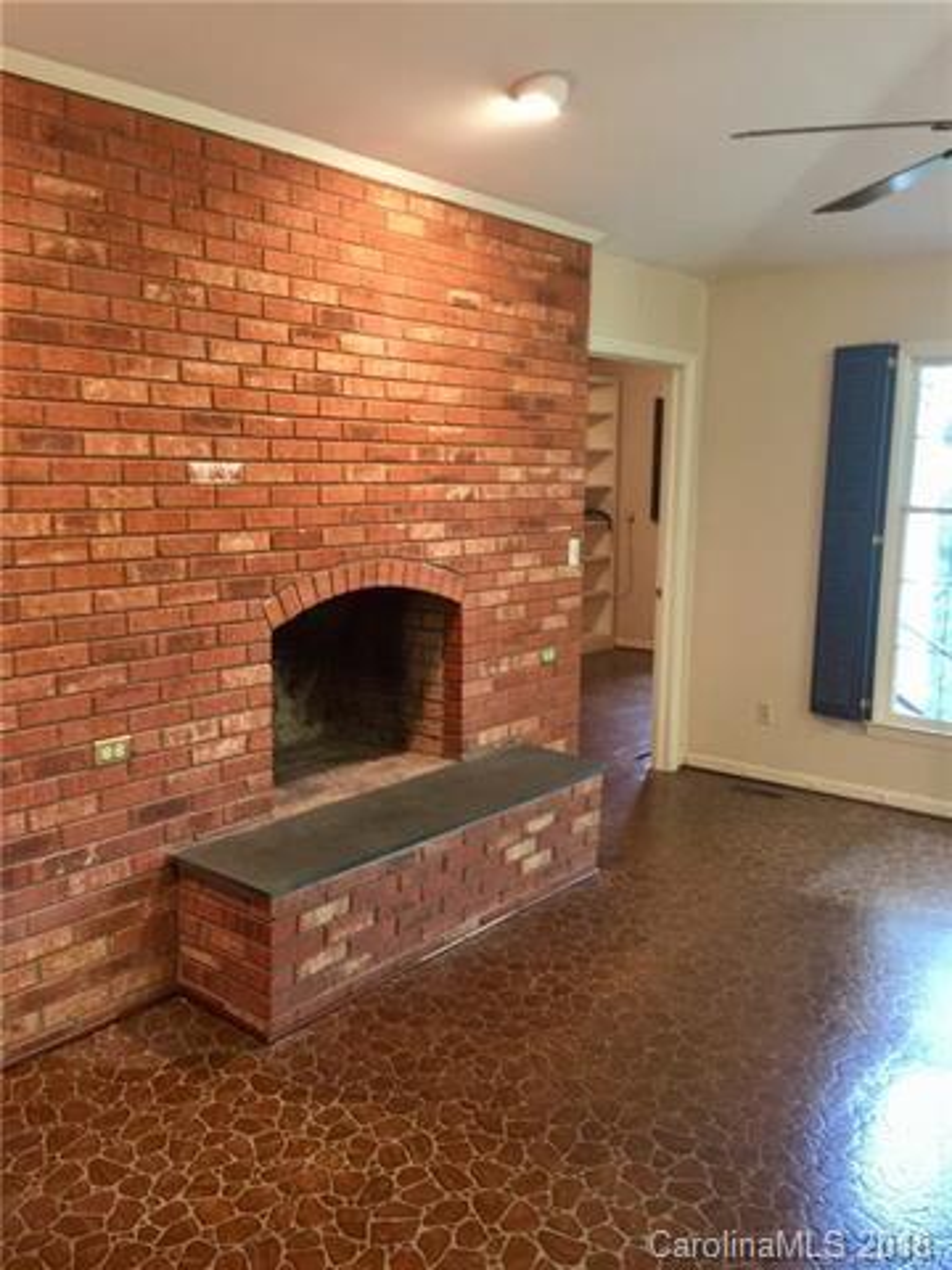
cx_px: 476
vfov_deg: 61.7
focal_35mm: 29
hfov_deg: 48.2
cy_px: 635
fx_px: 1063
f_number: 2.2
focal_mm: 4.15
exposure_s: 1/15
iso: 160
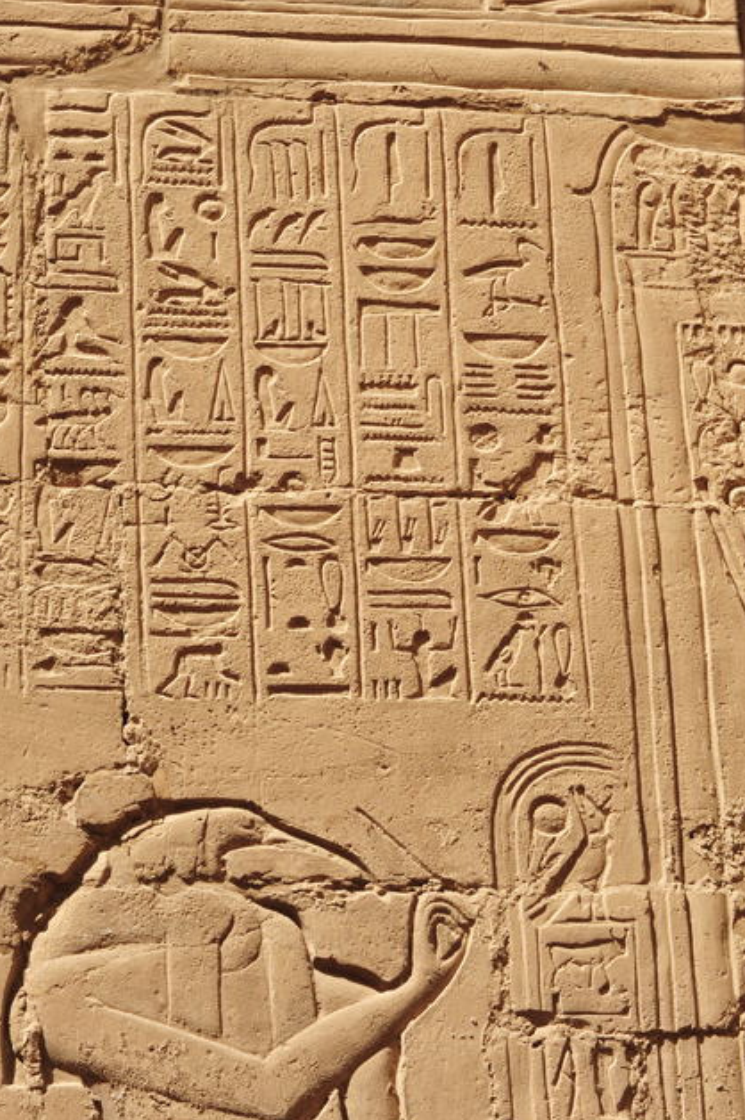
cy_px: 484
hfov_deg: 12.4
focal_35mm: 110
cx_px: 351
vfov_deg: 18.6
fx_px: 3418
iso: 800
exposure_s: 1/500
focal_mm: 92
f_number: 14
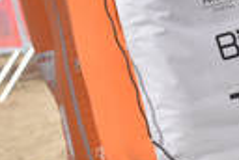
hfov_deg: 4.9
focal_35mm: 409
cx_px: -284
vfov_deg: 3.3
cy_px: -222
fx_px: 2722
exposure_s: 1/4000
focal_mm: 82
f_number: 4
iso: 200
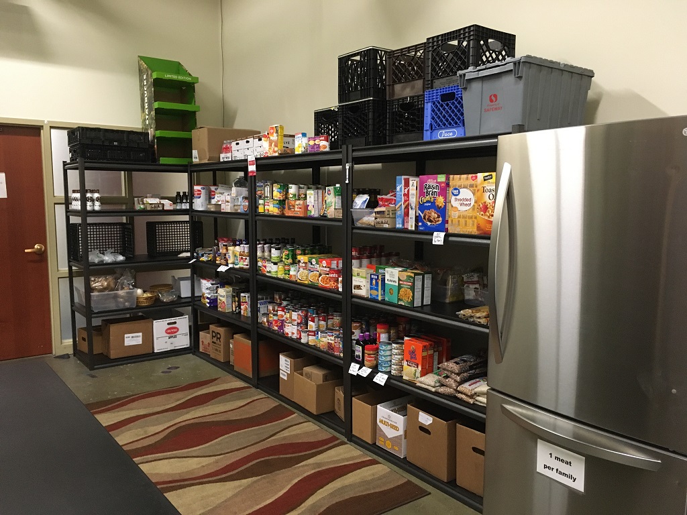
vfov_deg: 48.2
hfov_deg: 61.7
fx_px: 576
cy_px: 258
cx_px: 344
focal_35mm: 29
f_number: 2.2
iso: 200
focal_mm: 4.15
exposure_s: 1/30
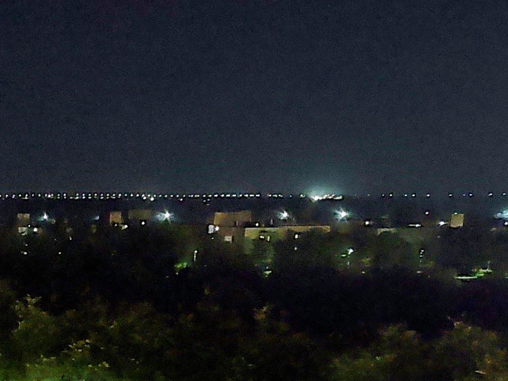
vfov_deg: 17.8
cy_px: 367
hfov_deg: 19.9
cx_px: -311
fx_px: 1189
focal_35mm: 81
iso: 2719
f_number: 1.8
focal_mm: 5.56
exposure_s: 1/20
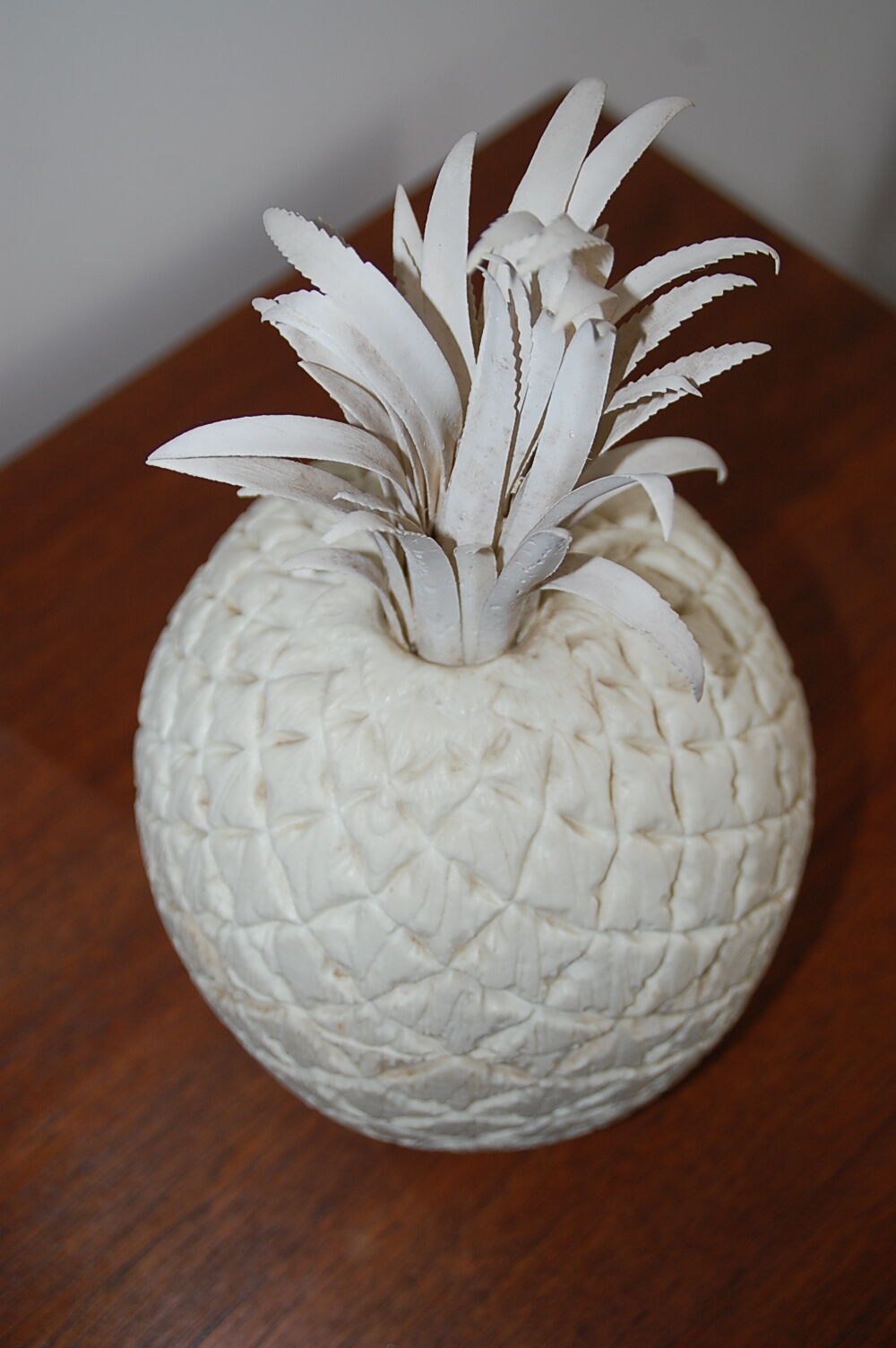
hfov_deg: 31.8
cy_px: 674
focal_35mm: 42
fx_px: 1571
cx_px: 448
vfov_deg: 46.4
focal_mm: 28
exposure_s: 1/60
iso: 280
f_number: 4
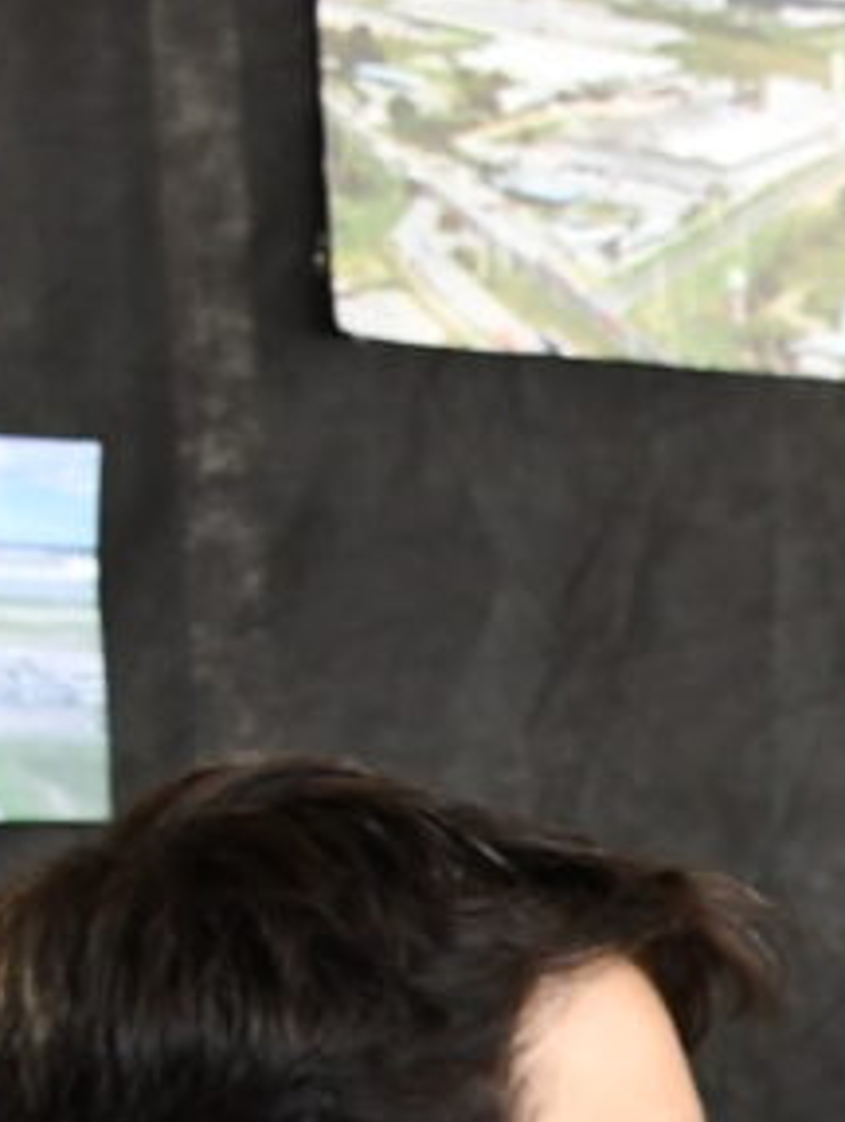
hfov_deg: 6.3
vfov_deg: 8.9
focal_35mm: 212
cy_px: 1998
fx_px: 6885
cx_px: 2699
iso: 400
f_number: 3.5
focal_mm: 22
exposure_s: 1/80
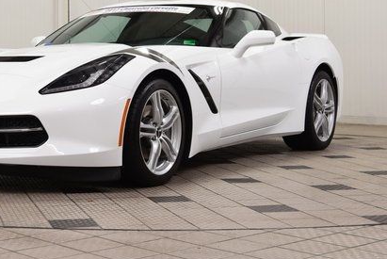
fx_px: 904
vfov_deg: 16.2
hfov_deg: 23.9
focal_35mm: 84
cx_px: 102
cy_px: 72
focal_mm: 36
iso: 900
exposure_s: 1/60
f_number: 8
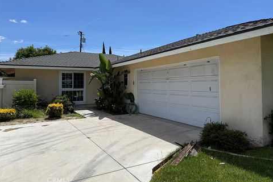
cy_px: 78
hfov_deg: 69.4
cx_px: 139
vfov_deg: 49.4
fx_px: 197
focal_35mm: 26
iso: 80
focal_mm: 6.76
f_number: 1.78
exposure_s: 1/7353
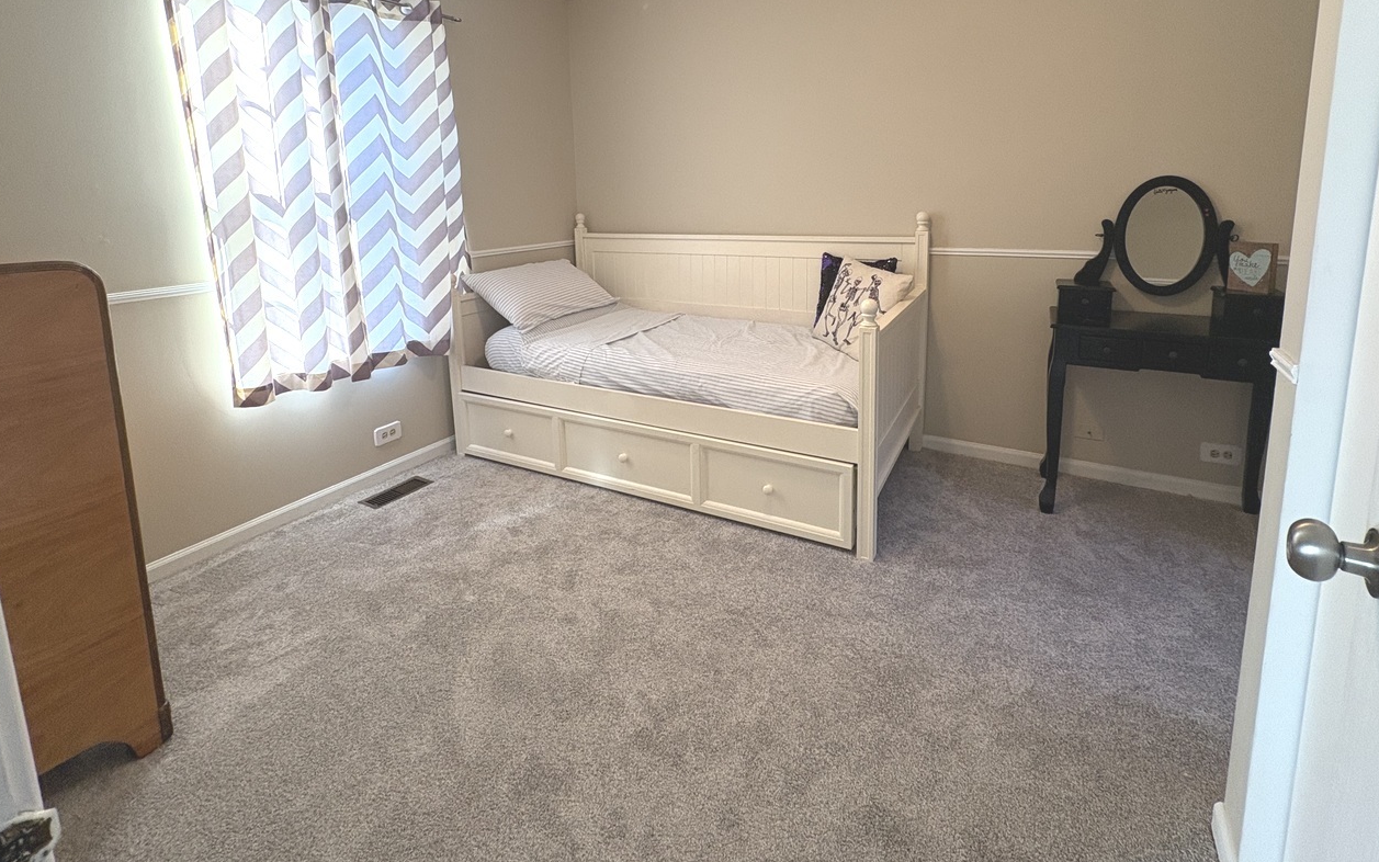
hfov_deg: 94.3
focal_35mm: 17
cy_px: 282
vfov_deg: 66.1
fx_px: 639
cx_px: 703
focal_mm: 2.22
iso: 200
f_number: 2.2
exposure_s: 1/60
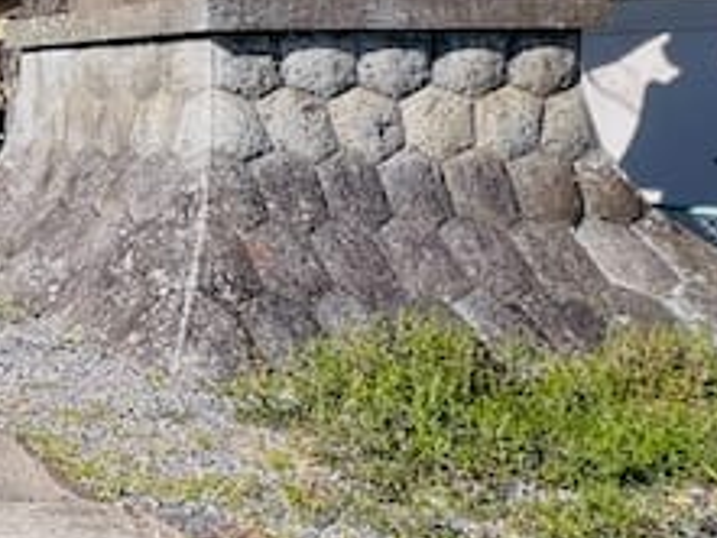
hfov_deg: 25.6
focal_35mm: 47
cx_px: -438
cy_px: 75
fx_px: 974
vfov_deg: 29.8
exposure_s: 1/681
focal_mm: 1.57
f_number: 1.8
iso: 32
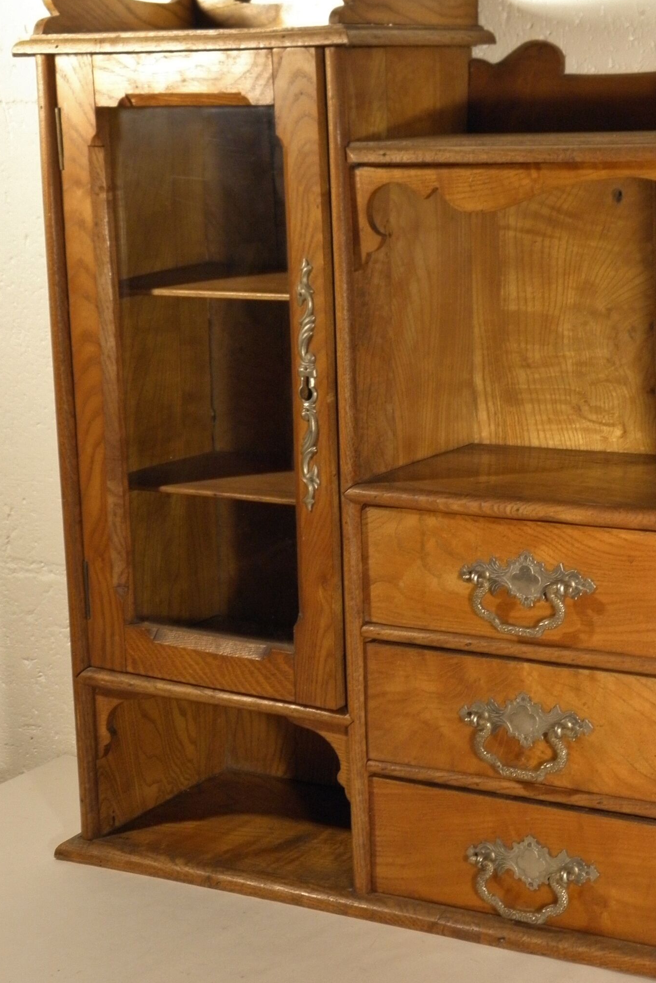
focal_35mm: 71
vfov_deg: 28.4
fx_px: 1941
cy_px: 428
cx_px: 432
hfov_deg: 19.1
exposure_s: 1/20
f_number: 4.1
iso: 200
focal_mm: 9.7
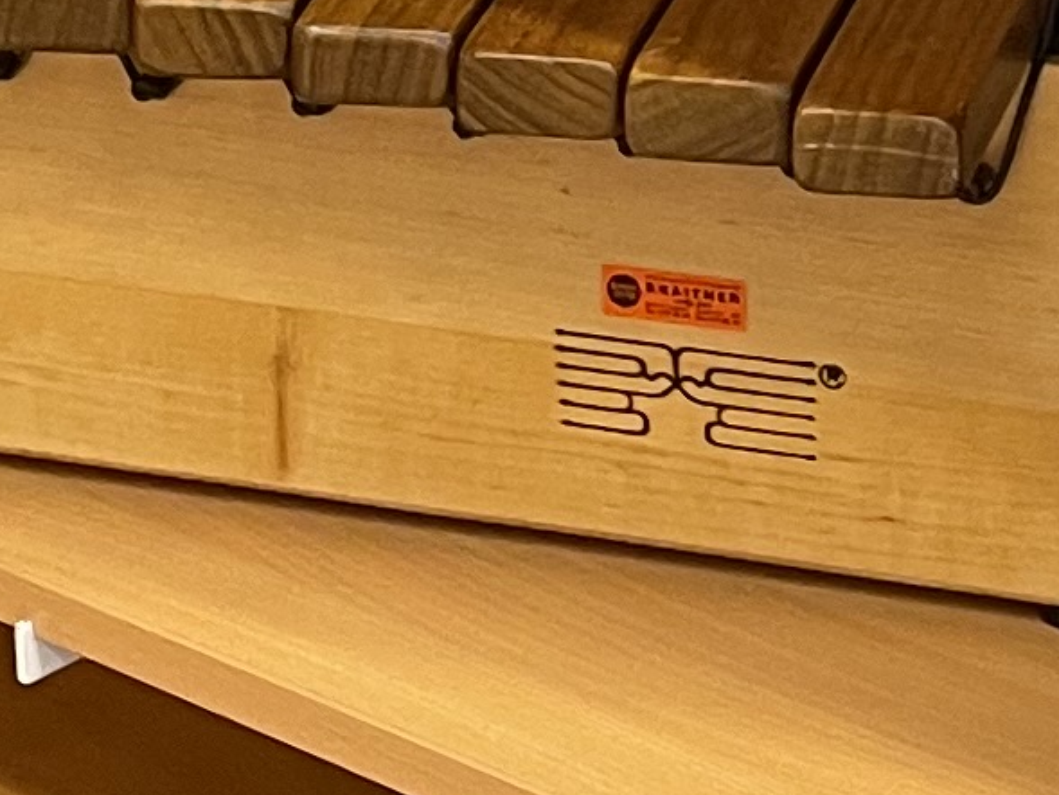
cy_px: -775
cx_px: 1179
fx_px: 5447
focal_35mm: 178
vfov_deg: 8.0
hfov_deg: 11.0
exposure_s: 1/50
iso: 80
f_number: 1.6
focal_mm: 4.2
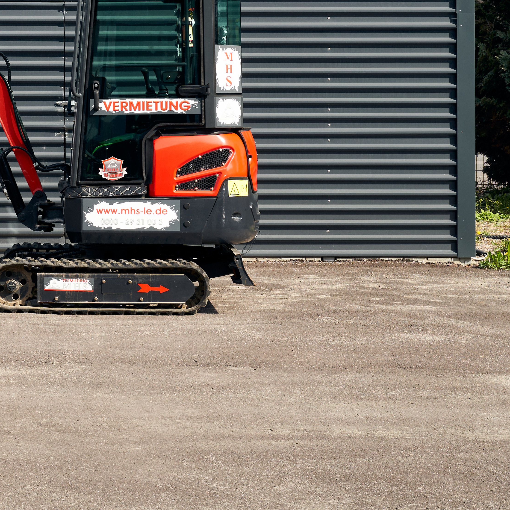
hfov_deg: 22.0
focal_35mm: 77
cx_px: 66
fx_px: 1283
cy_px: 99
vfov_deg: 22.2
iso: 160
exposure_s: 1/160
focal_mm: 34
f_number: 8
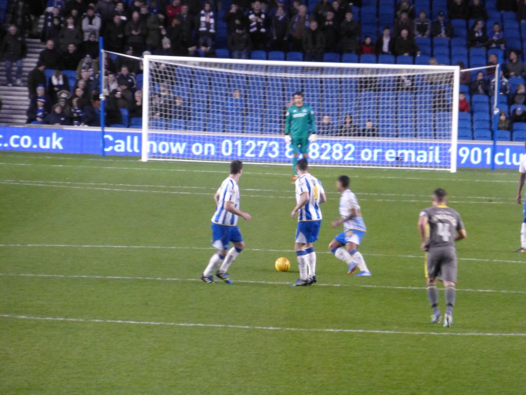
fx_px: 5318
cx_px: 263
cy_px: 198
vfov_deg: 4.2
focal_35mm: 350
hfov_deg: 5.7
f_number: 5.9
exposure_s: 1/30
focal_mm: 62.5
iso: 800
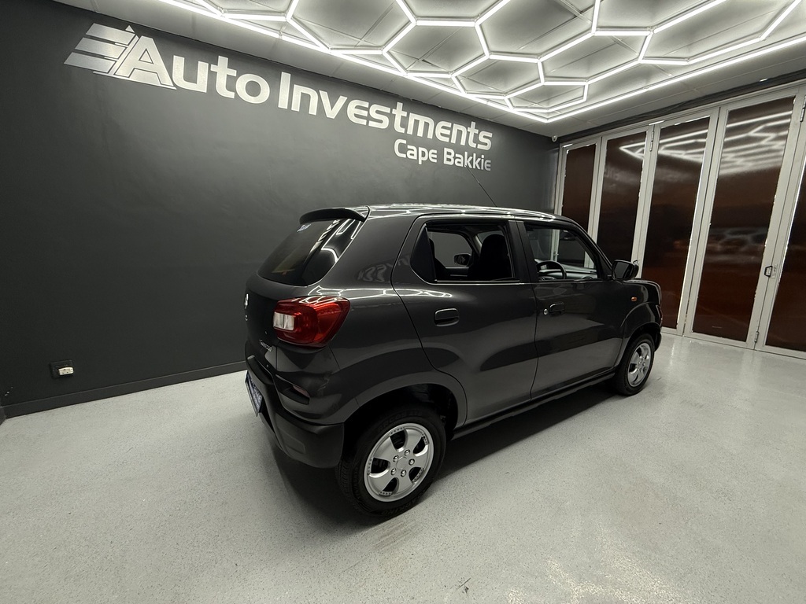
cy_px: 302
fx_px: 326
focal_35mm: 14
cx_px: 403
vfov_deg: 85.7
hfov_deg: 102.1
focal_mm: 2.22
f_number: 2.2
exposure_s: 1/100
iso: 160
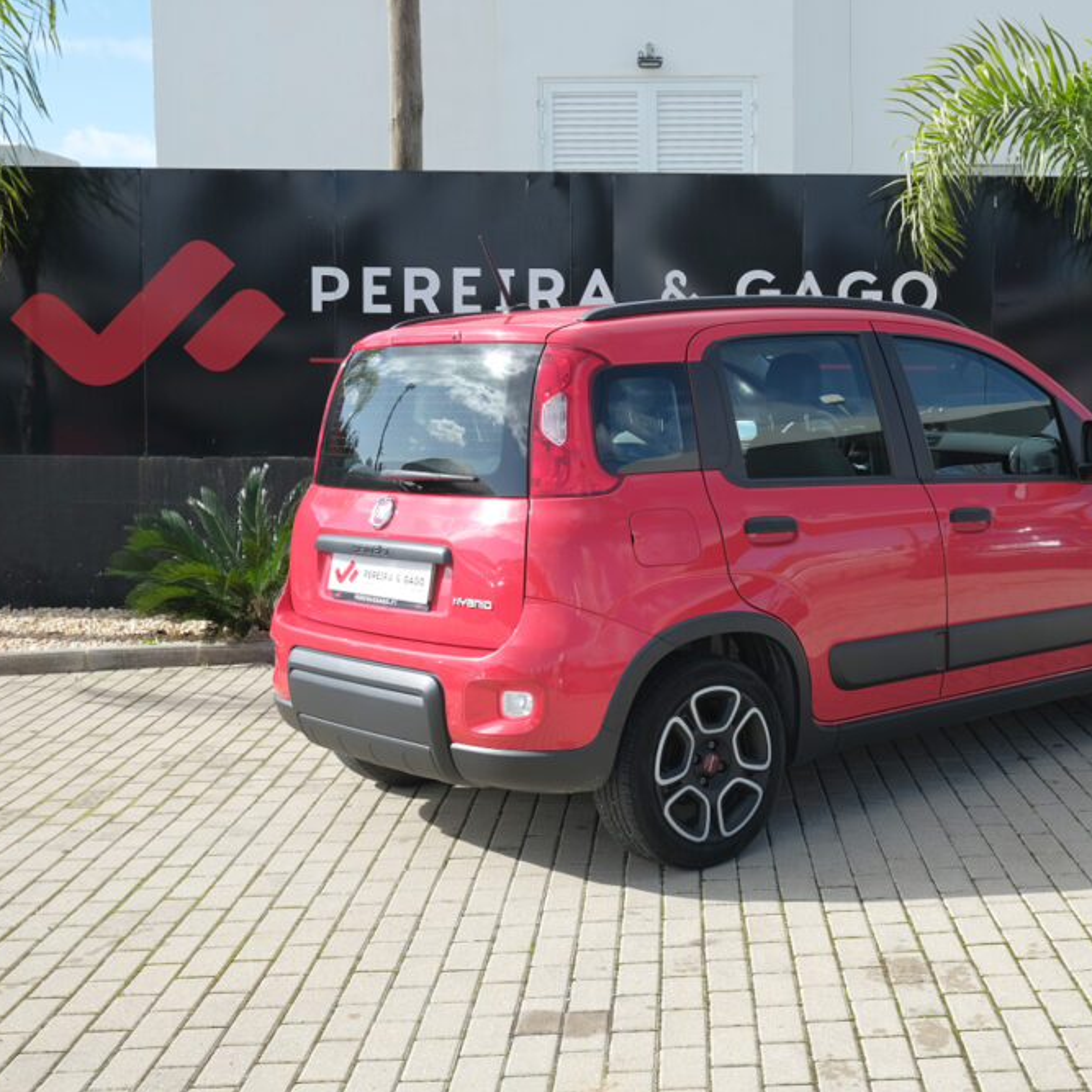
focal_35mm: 47
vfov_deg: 36.1
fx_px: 1677
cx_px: 740
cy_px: 553
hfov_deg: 35.7
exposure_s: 1/160
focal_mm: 24.2
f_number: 9
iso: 160
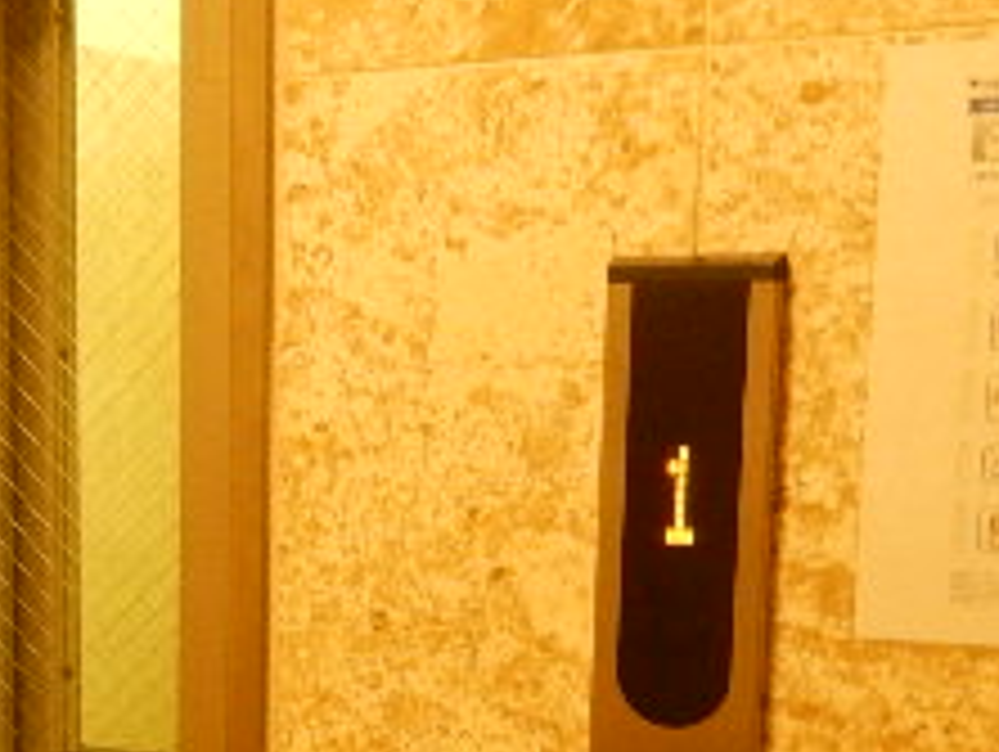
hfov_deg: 25.7
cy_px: 693
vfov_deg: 20.0
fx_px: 2080
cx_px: 14
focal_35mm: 72
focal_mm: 4.5
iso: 450
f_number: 3.7
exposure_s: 1/8
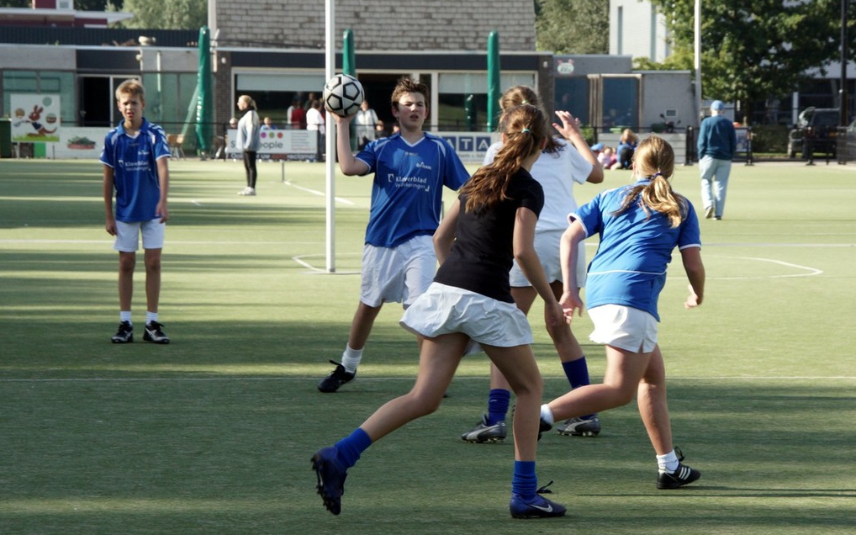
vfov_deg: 10.0
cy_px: 264
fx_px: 3044
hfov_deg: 16.0
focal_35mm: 131
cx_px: 427
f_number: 10
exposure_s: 1/200
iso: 250
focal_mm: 85
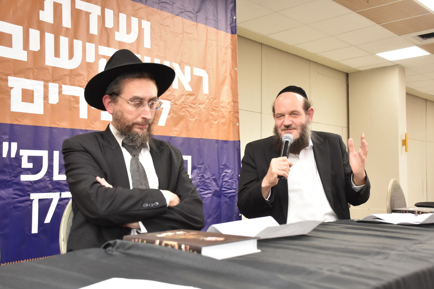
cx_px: 217
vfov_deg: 33.0
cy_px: 144
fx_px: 488
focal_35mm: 40
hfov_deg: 47.9
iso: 1000
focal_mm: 27
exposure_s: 1/80
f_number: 5.6
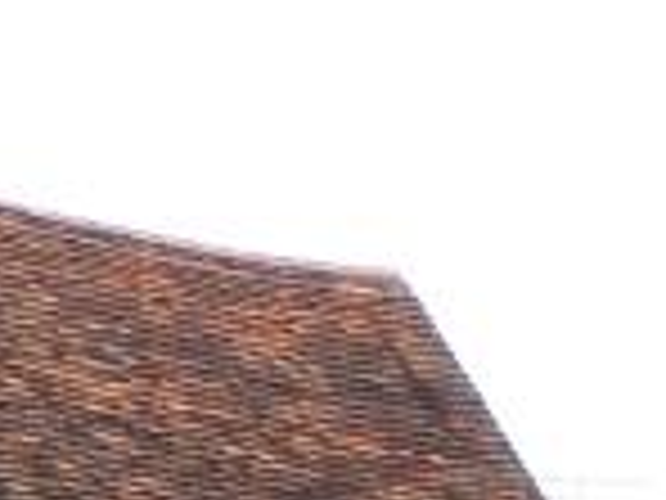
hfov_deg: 6.5
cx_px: -1166
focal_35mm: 283
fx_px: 5445
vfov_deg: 5.2
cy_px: 649
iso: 125
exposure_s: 1/400
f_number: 4.2
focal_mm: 7.3
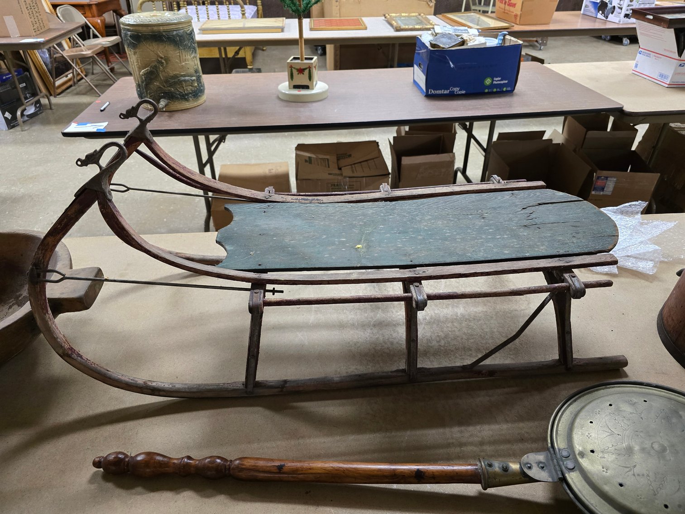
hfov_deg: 73.9
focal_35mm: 23
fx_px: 455
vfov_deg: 58.9
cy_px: 257
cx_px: 342
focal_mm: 6.3
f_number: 1.7
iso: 640
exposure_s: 1/60
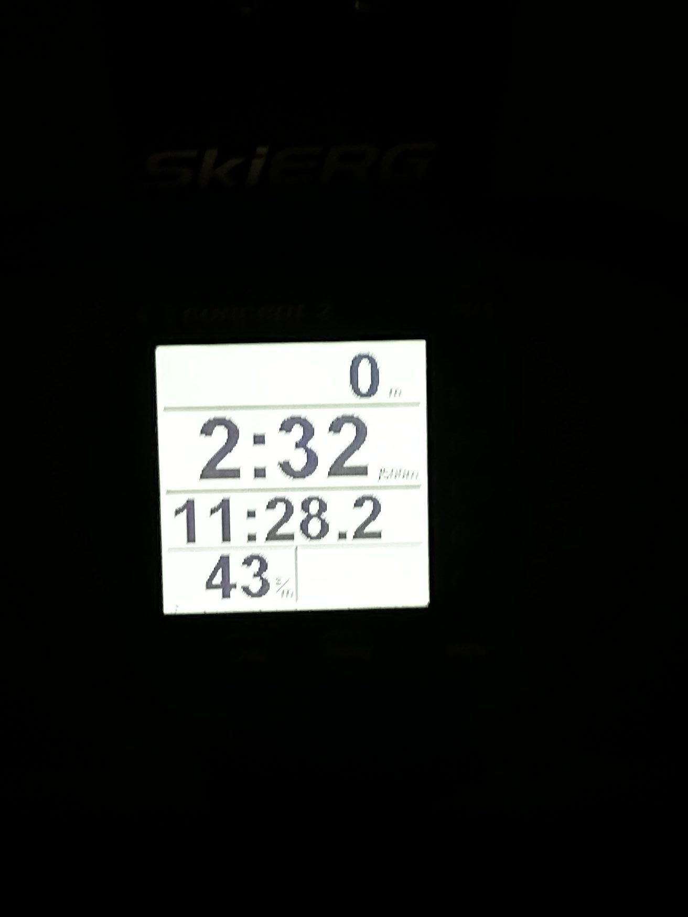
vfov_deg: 71.6
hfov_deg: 56.8
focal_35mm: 24
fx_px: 636
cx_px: 344
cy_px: 458
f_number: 1.78
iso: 2500
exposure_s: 1/15
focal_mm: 6.86
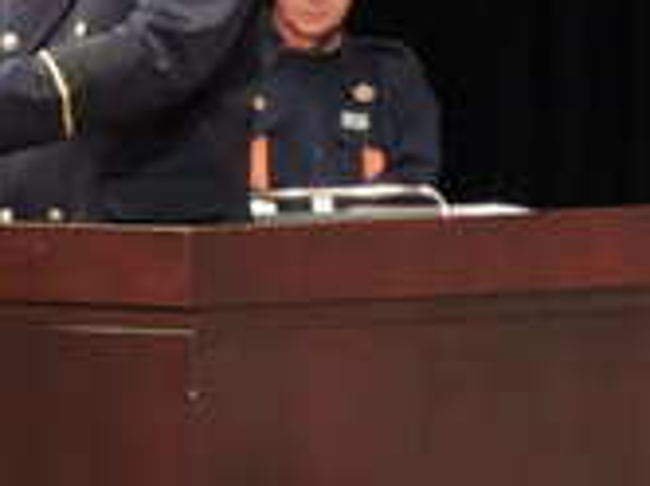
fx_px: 11663
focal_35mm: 622
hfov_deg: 3.2
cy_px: 63
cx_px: -233
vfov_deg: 2.4
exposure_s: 1/100
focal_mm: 40.1
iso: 1600
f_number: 4.6
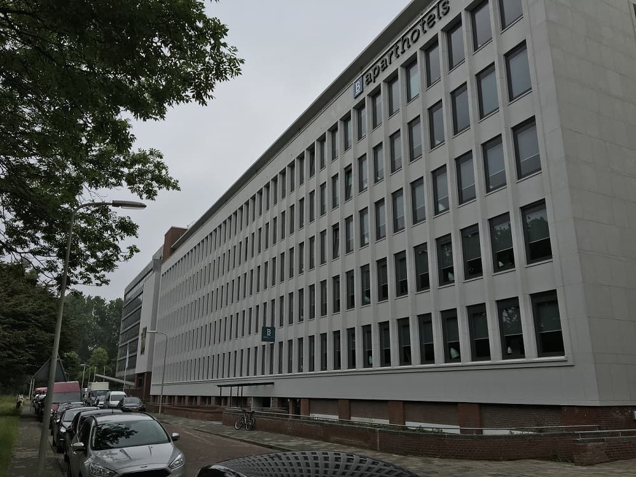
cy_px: 238
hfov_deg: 61.7
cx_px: 318
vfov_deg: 48.2
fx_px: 533
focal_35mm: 29
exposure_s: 1/884
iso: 25
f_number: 2.2
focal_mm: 4.15
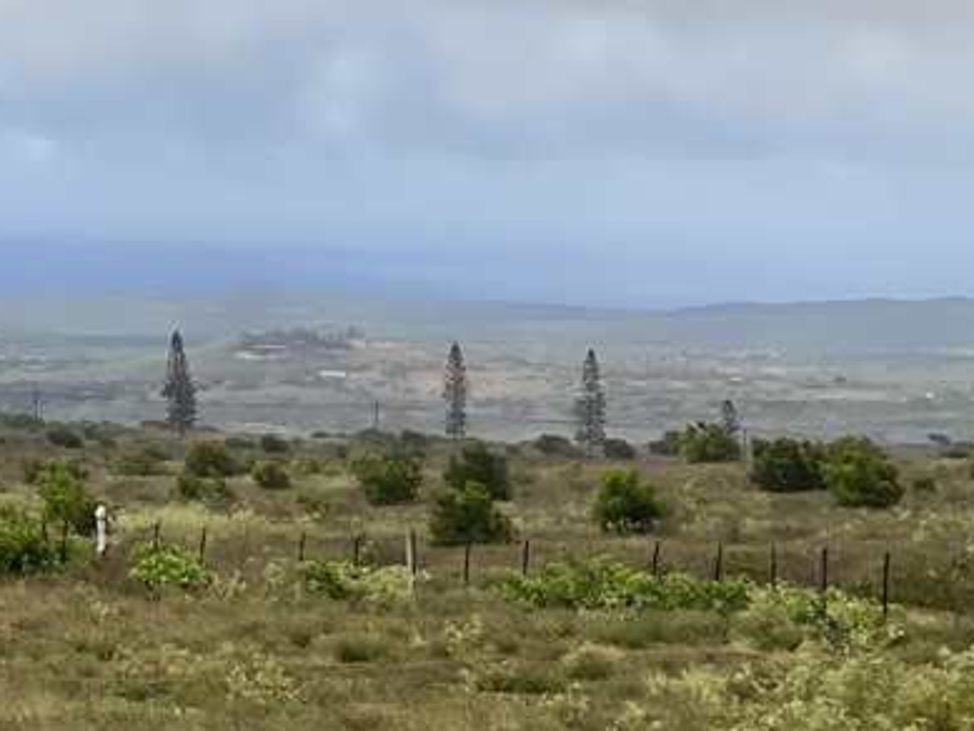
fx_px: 4813
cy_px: 421
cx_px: -55
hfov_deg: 11.4
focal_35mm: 171
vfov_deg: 8.7
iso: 20
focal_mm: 6
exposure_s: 1/2994
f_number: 2
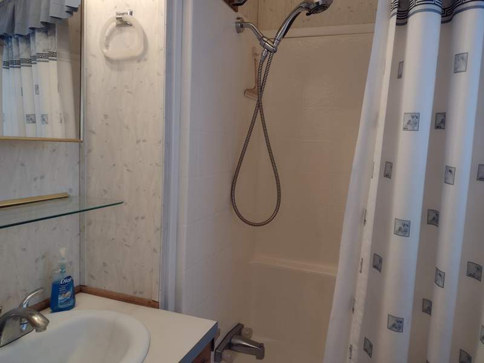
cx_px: 242
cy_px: 182
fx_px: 378
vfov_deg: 51.4
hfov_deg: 65.3
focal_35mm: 27
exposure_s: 1/40
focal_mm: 4.71
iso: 138
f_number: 1.7
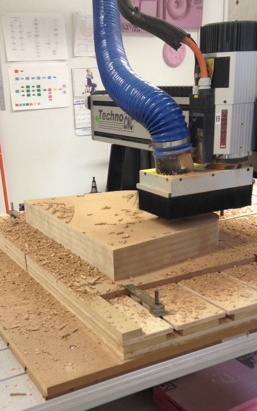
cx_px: 103
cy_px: 259
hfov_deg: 27.3
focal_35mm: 47
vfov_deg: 42.3
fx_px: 527
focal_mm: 4.13
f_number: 2.4
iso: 125
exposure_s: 1/20
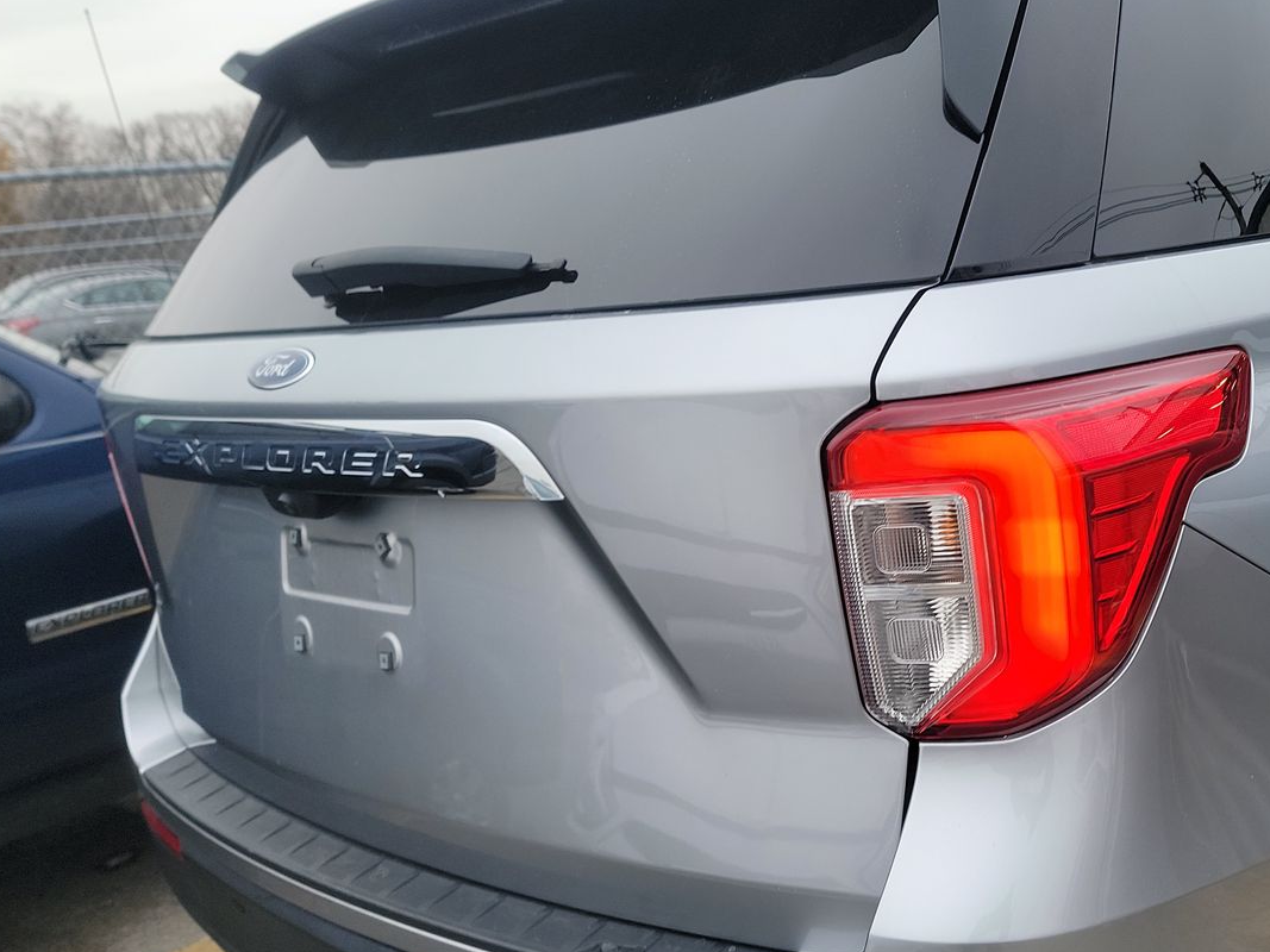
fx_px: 1321
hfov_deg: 49.9
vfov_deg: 39.5
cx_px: 903
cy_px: 555
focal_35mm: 36
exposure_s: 1/119
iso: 82
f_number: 1.8
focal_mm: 6.7
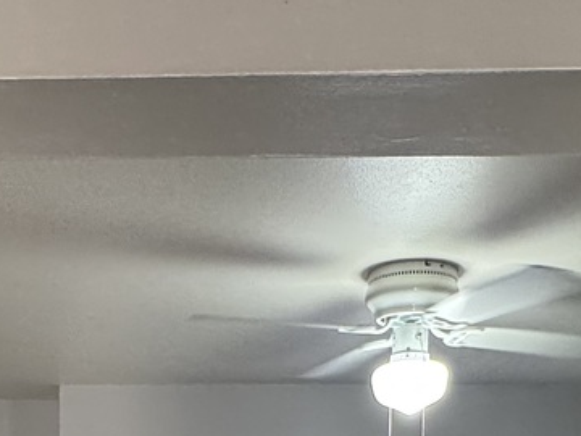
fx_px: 940
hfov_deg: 34.0
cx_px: 184
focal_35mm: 56
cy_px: 657
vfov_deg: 21.7
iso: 200
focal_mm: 2.22
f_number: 2.2
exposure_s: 1/120
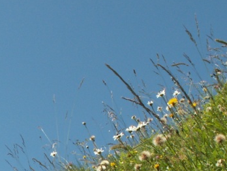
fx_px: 675
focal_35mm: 103
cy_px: 204
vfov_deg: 14.0
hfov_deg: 18.9
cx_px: 50
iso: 50
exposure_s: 1/200
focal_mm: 5.86
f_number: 6.3
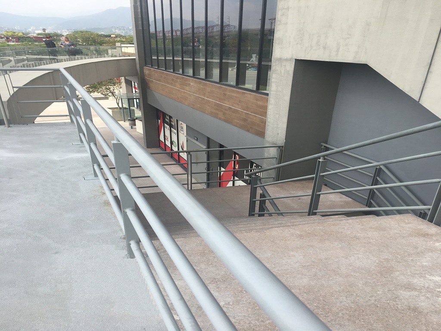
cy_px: 166
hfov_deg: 61.7
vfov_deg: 48.2
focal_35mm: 29
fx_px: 369
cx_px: 220
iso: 25
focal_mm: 4.15
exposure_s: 1/1083
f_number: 2.2
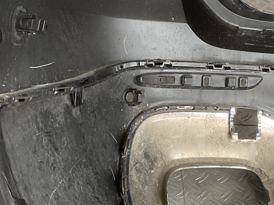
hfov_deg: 23.3
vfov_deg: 17.9
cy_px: 52
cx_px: 238
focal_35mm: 82
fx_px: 649
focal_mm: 3
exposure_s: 1/120
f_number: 1.8
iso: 50
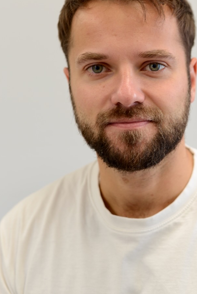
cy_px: 92
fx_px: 582
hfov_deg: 19.1
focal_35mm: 71
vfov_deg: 28.2
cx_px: 137
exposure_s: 1/20
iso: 160
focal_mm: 50
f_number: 3.5
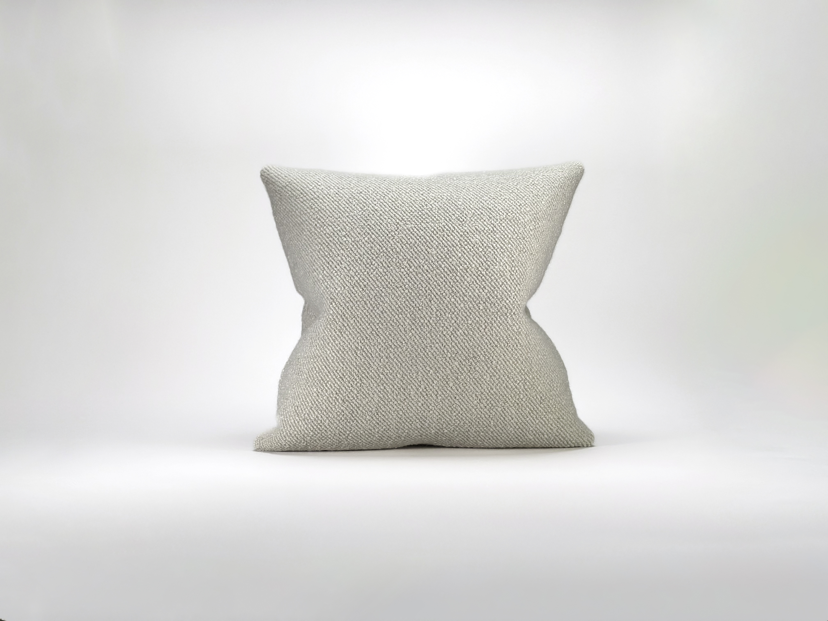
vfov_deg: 30.3
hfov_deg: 39.7
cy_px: 310
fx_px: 1148
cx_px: 414
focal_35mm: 48
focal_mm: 6.86
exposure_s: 1/480
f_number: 1.8
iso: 80
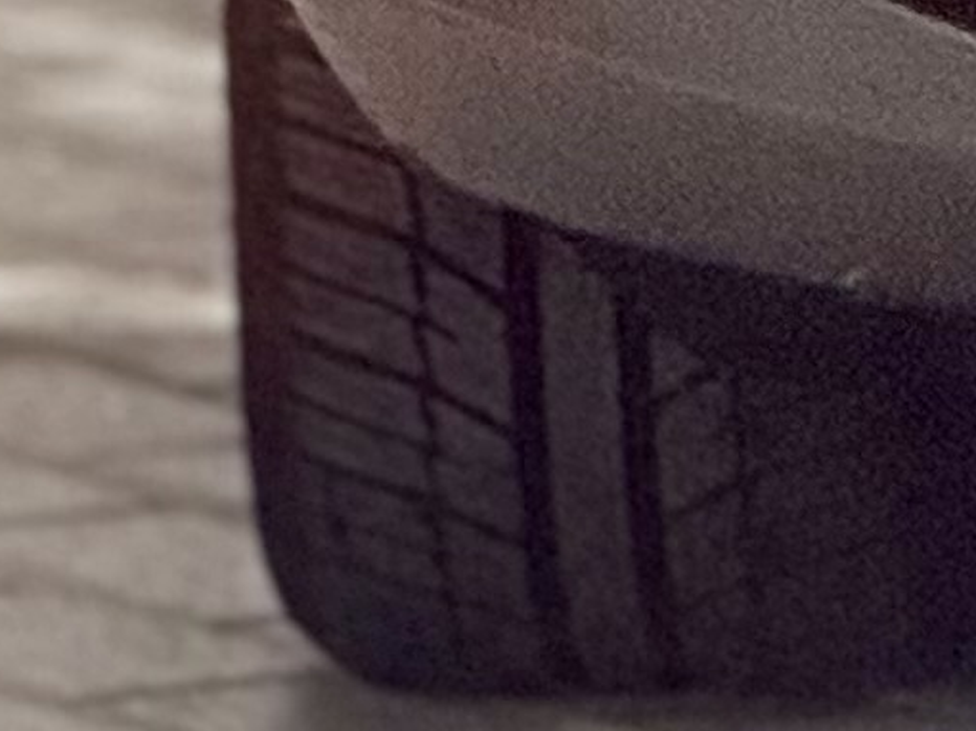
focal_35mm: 949
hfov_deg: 2.1
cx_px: 3250
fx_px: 26745
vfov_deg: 1.6
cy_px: -1764
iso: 400
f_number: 2.8
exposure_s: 1/50
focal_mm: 15.66
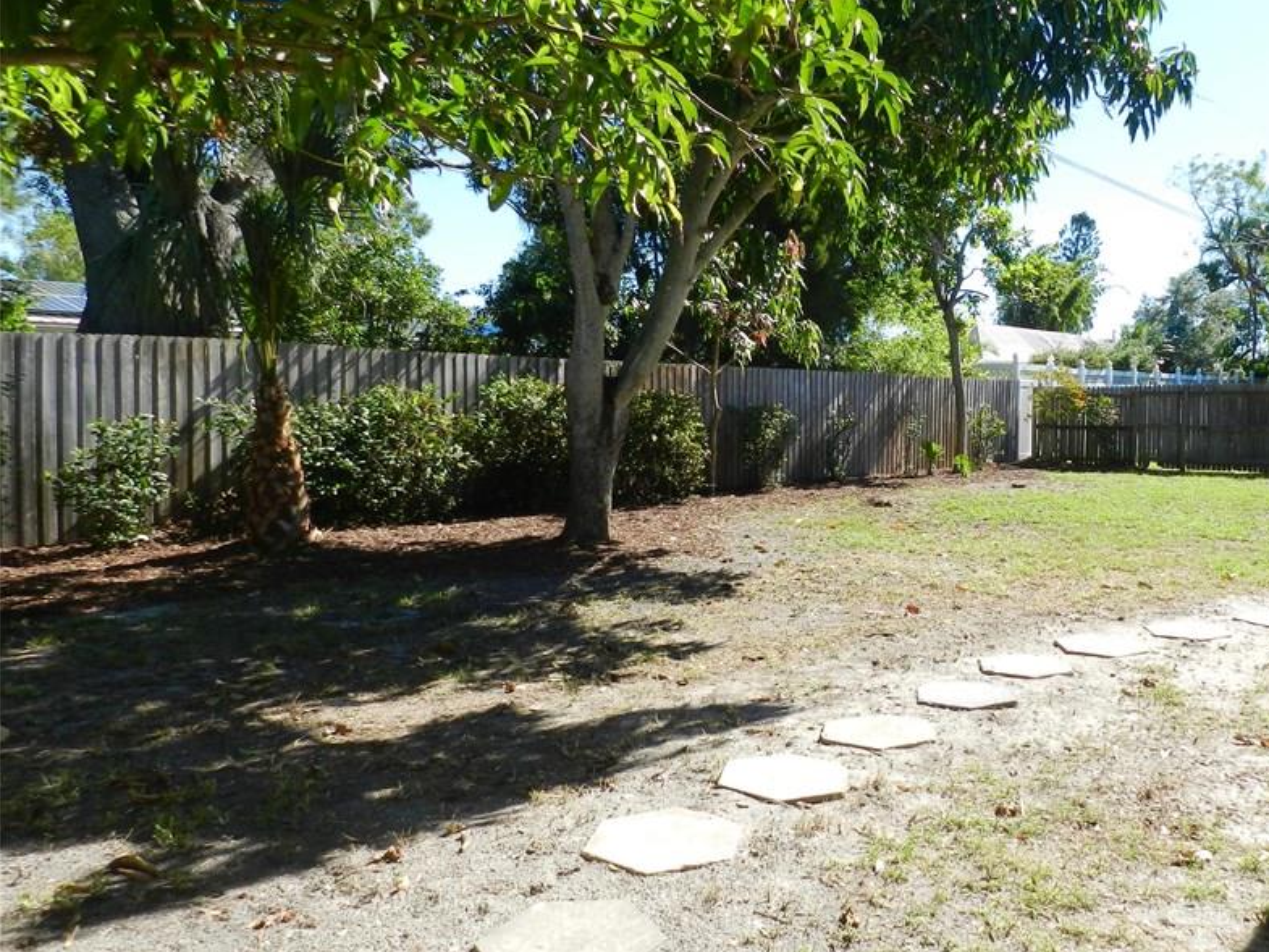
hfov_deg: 58.8
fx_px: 1100
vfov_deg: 46.8
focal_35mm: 30
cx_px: 826
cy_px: 436
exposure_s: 1/640
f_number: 3.4
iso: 160
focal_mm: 4
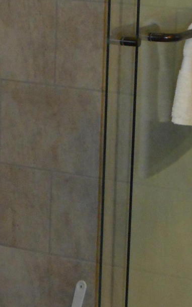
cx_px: 72
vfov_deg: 13.6
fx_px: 1282
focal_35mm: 153
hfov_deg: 8.6
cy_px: 75
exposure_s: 1/30
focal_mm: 7.9
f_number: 4.7
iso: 360
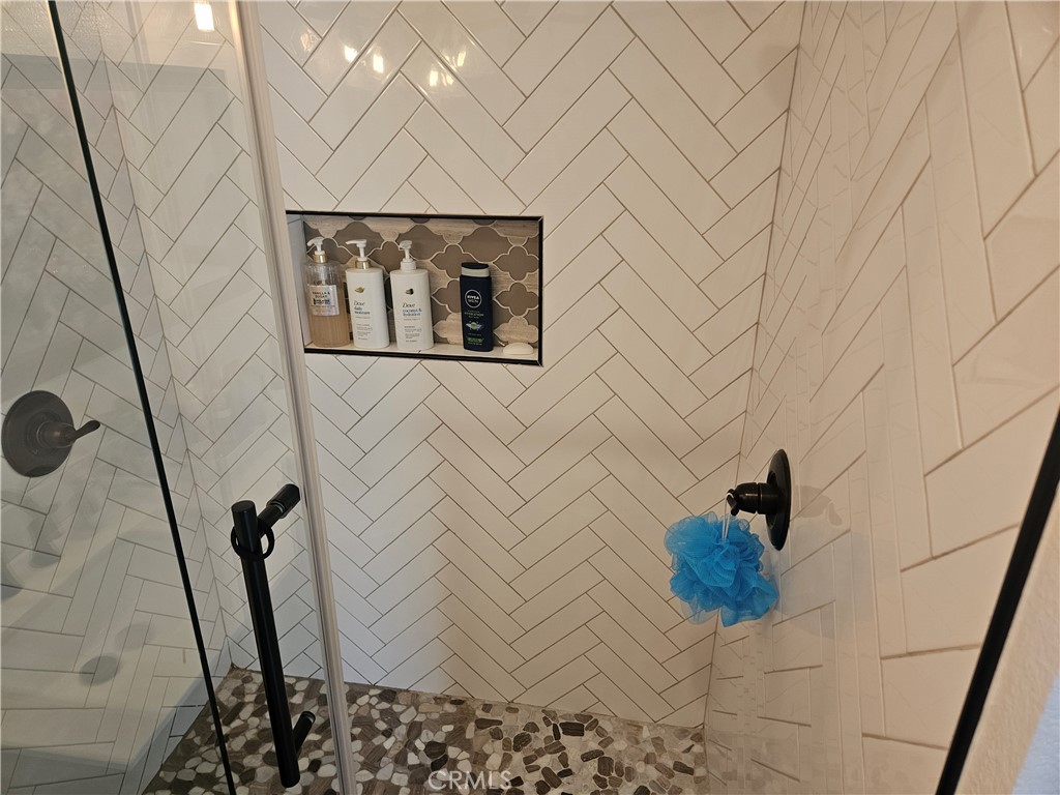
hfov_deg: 73.9
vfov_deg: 58.9
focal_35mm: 23
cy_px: 398
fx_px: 704
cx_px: 530
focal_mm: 5.4
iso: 160
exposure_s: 1/120
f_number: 1.8
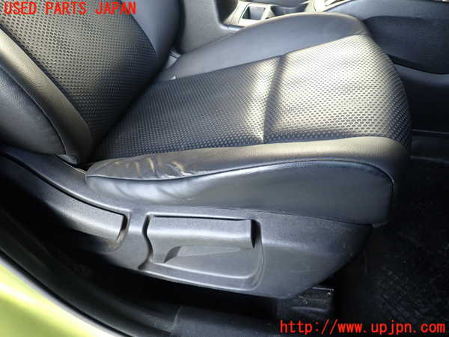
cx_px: 224
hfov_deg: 69.4
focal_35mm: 25
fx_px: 324
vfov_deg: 54.9
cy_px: 168
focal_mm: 4.5
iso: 250
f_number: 2
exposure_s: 1/125
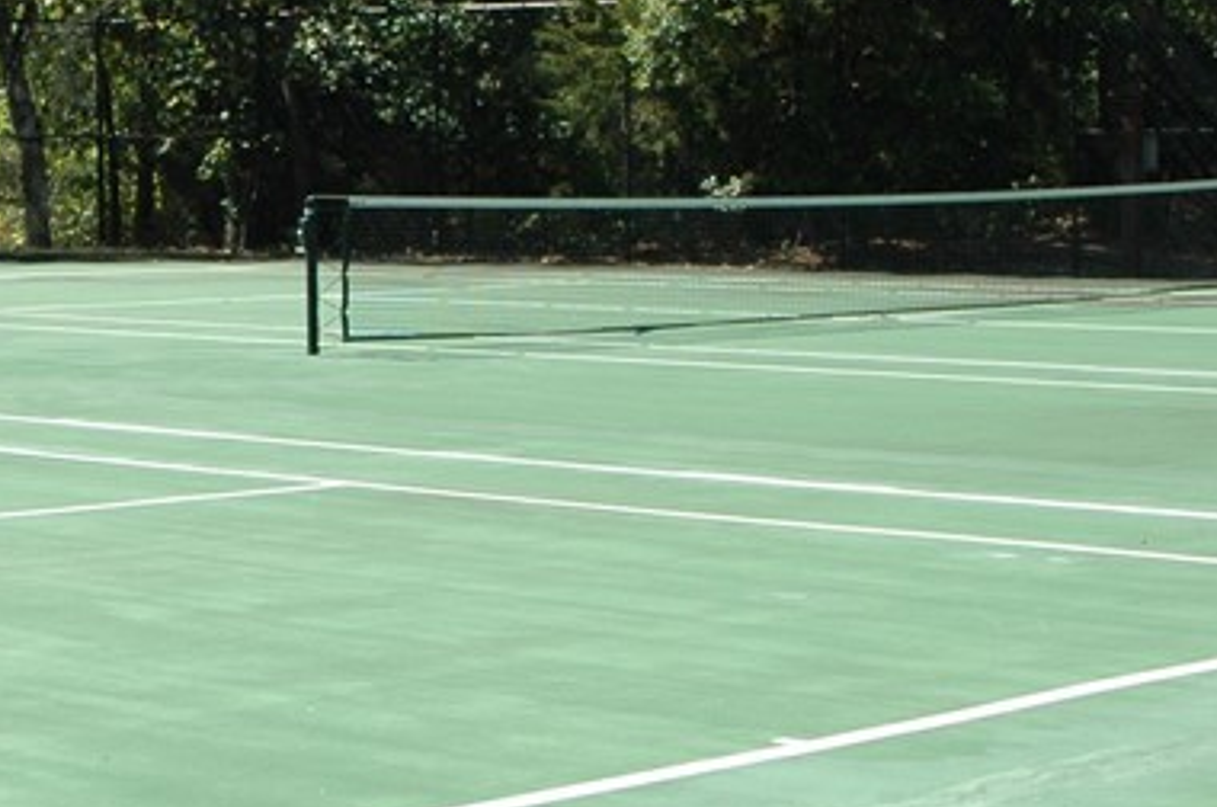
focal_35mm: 103
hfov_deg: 19.2
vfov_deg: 13.2
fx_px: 3476
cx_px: -40
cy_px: 240
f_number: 9
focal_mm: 24
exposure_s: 1/320
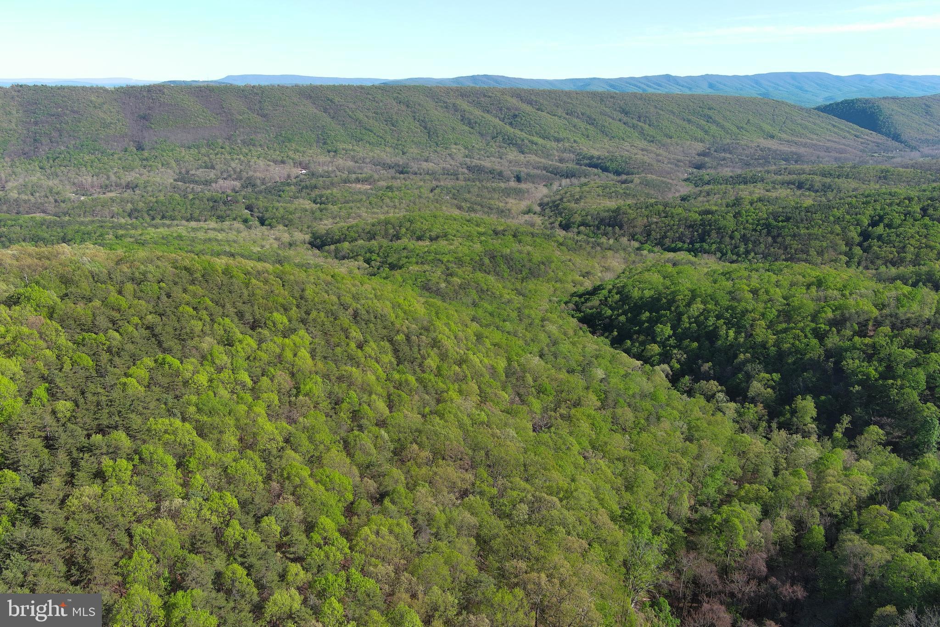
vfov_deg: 45.0
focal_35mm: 29
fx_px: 757
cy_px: 314
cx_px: 470
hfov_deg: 63.7
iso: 100
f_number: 2.8
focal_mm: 10.57
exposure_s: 1/704
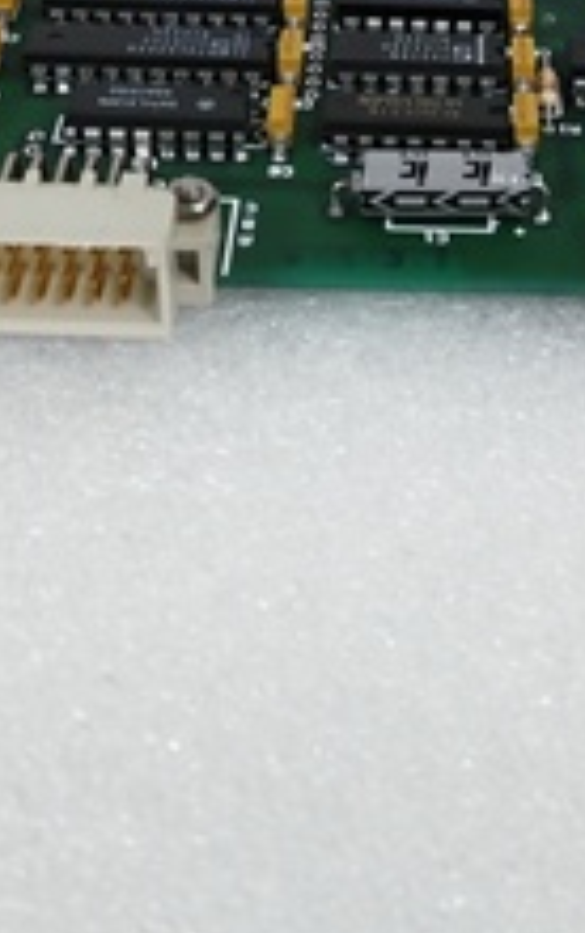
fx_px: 1908
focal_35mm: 75
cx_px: 415
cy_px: 21
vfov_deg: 26.2
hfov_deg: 17.4
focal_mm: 3.44
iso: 191
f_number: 2
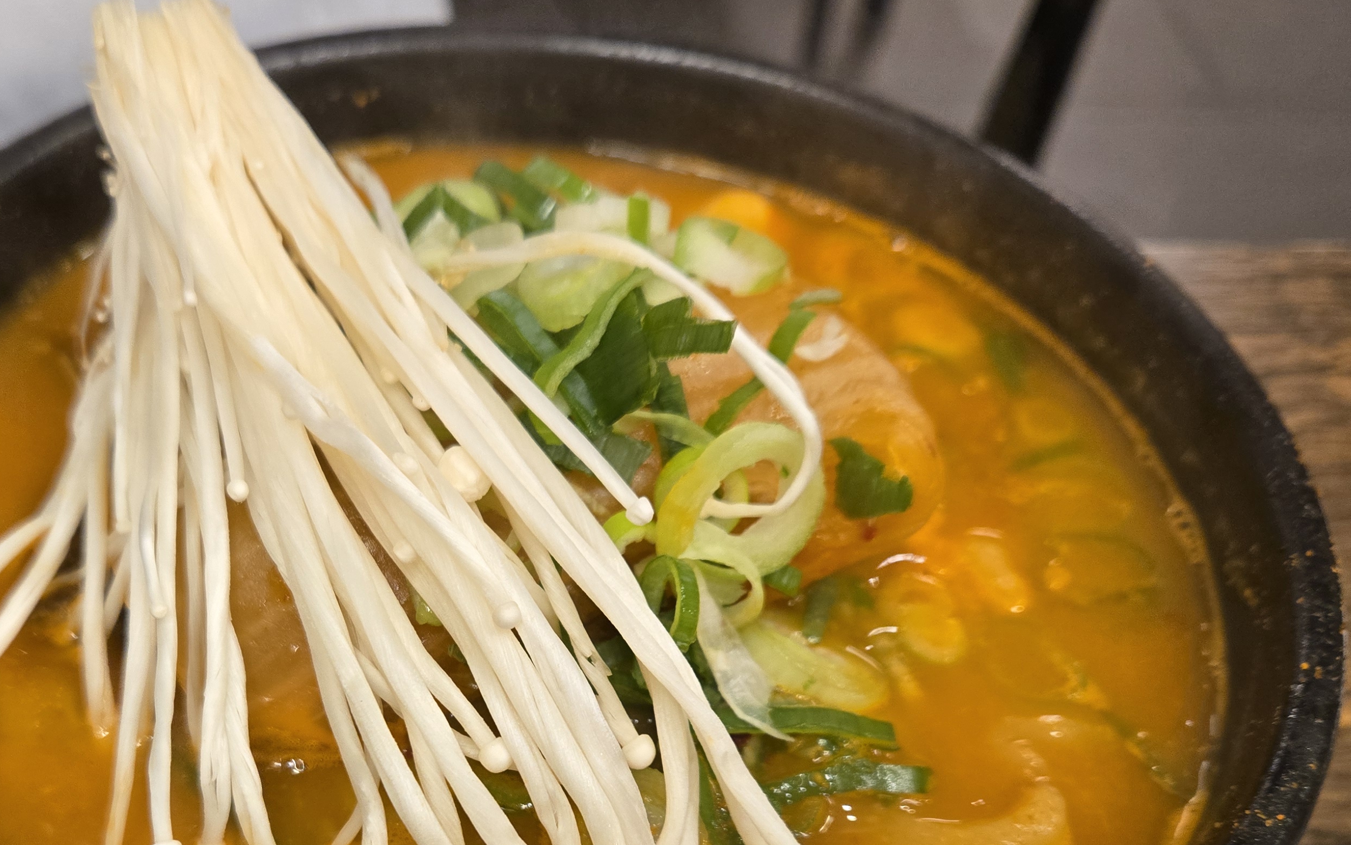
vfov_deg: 31.8
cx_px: 477
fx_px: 1436
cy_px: 695
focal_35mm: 39
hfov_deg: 49.7
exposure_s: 1/120
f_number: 1.8
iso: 320
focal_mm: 5.4
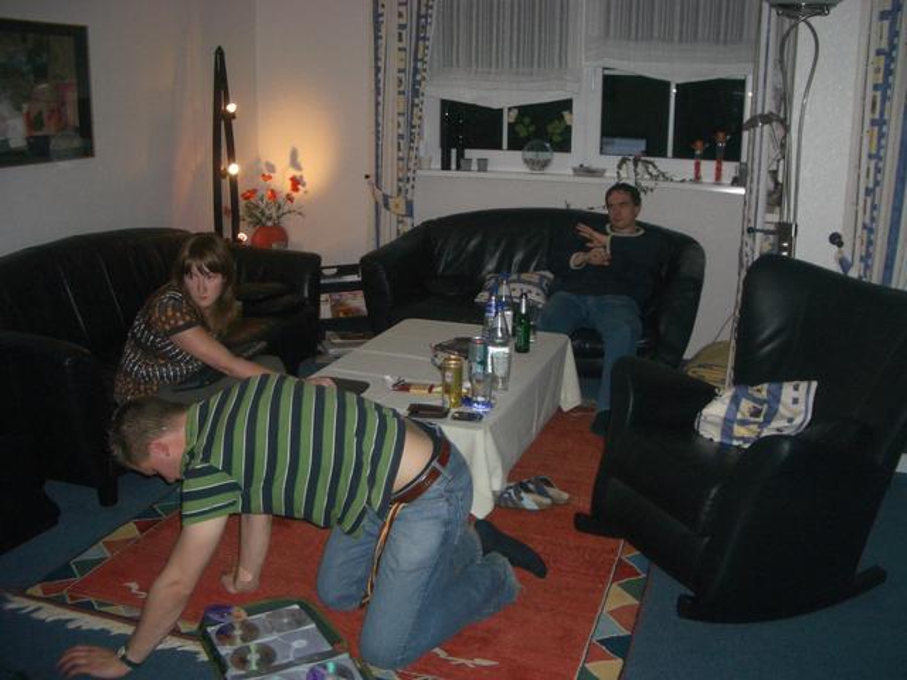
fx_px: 917
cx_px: 454
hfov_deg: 52.6
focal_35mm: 35
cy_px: 340
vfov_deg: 40.7
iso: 100
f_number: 2.6
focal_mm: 5.8
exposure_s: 1/60
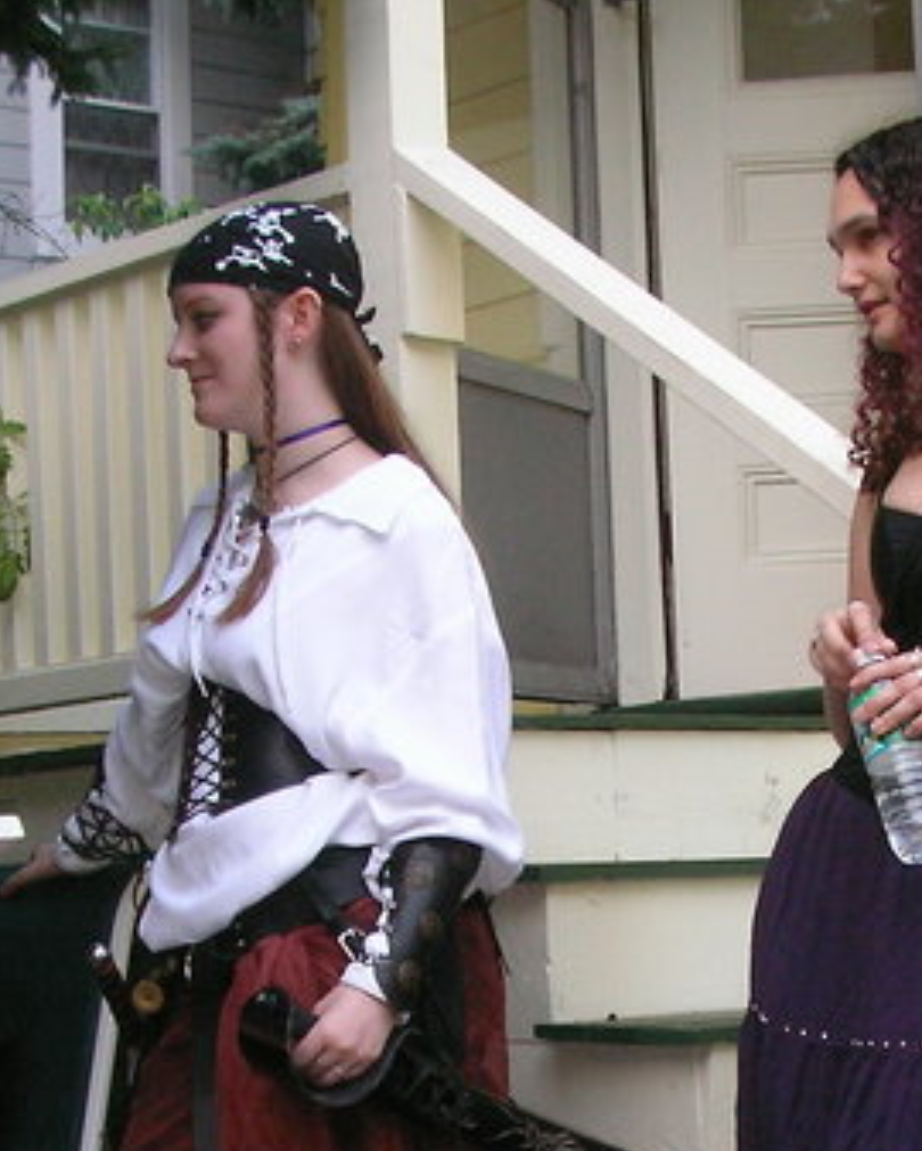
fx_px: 2999
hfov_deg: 17.4
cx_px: 628
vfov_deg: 21.3
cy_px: 994
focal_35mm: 88
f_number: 3.5
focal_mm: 6.3
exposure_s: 1/40
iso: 100
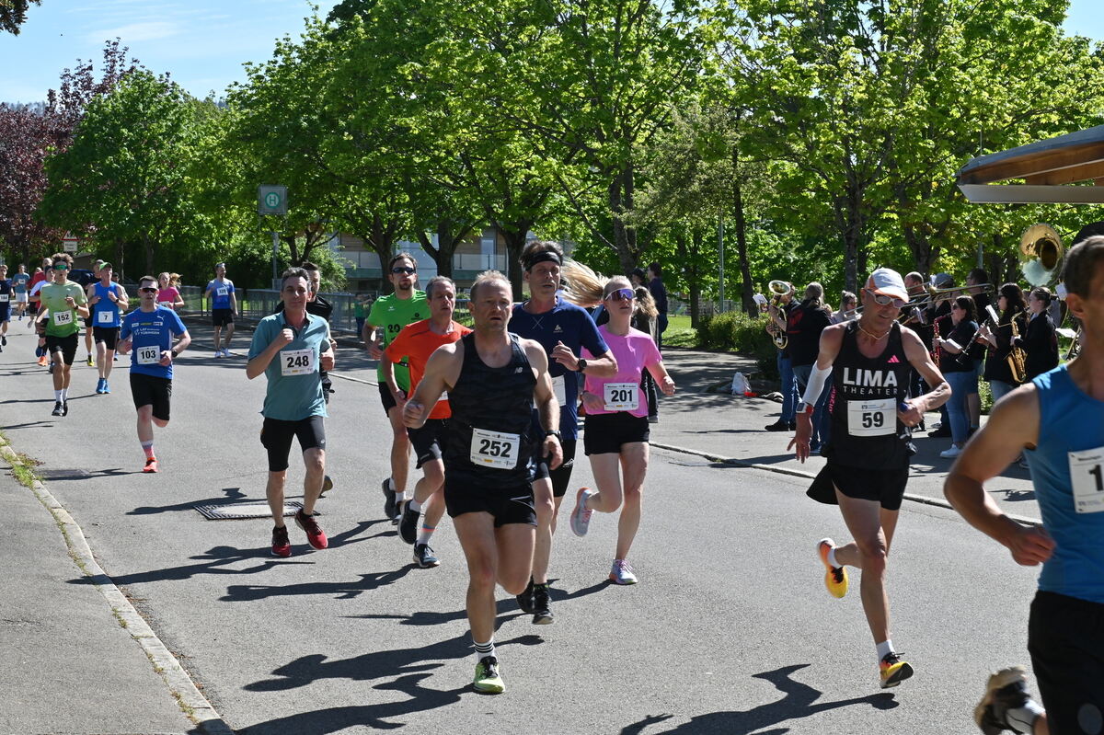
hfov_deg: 28.9
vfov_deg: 19.4
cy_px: 368
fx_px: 2146
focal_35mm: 70
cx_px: 552
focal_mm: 70
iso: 640
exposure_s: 1/320
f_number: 18
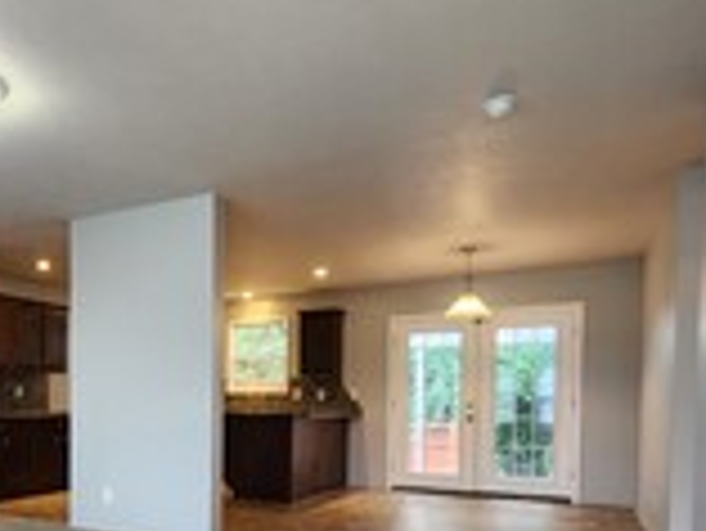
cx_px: 153
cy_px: 416
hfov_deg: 57.5
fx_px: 592
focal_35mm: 29
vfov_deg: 46.1
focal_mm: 2.2
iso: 320
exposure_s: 1/60
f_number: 2.2
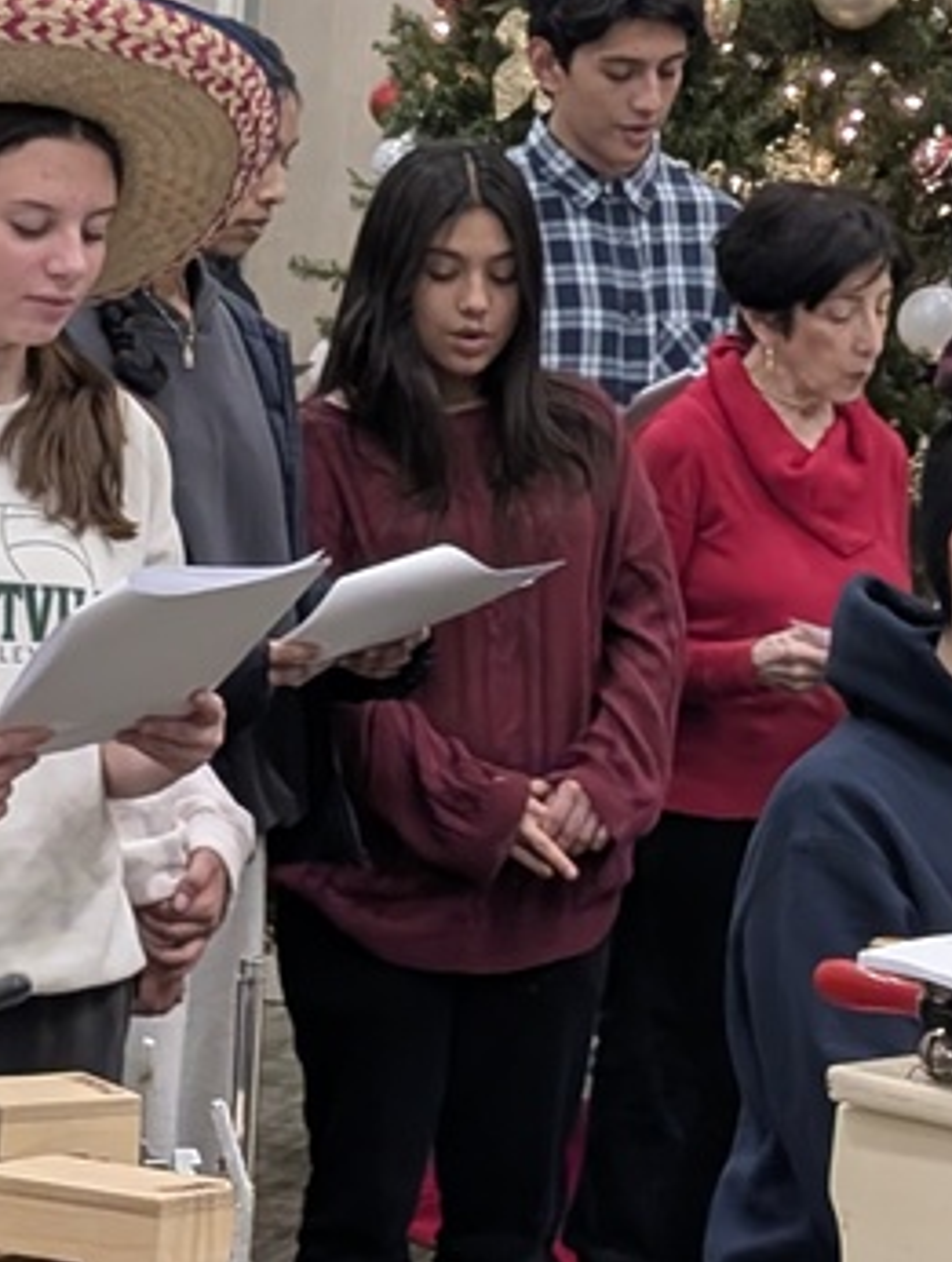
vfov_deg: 13.5
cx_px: 232
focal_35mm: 145
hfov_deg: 10.2
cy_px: 219
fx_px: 5297
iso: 551
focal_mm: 6.9
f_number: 1.68
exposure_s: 1/120
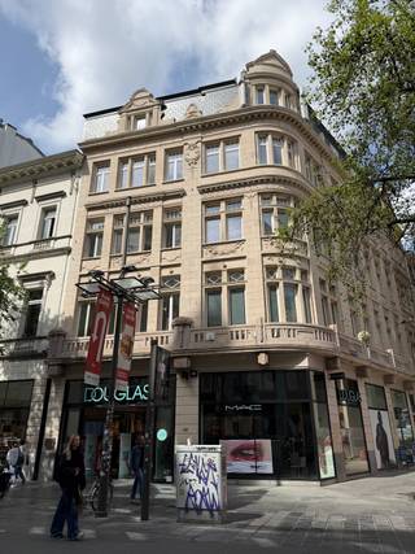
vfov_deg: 71.6
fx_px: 384
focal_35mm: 24
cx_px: 208
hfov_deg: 56.8
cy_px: 277
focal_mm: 6.76
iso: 80
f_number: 1.78
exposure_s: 1/5714
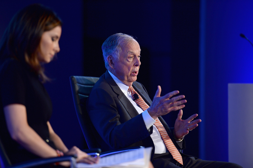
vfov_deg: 6.9
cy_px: 84
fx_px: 1405
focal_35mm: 200
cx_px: 126
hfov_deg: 10.3
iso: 640
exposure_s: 1/320
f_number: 2.8
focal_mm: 200
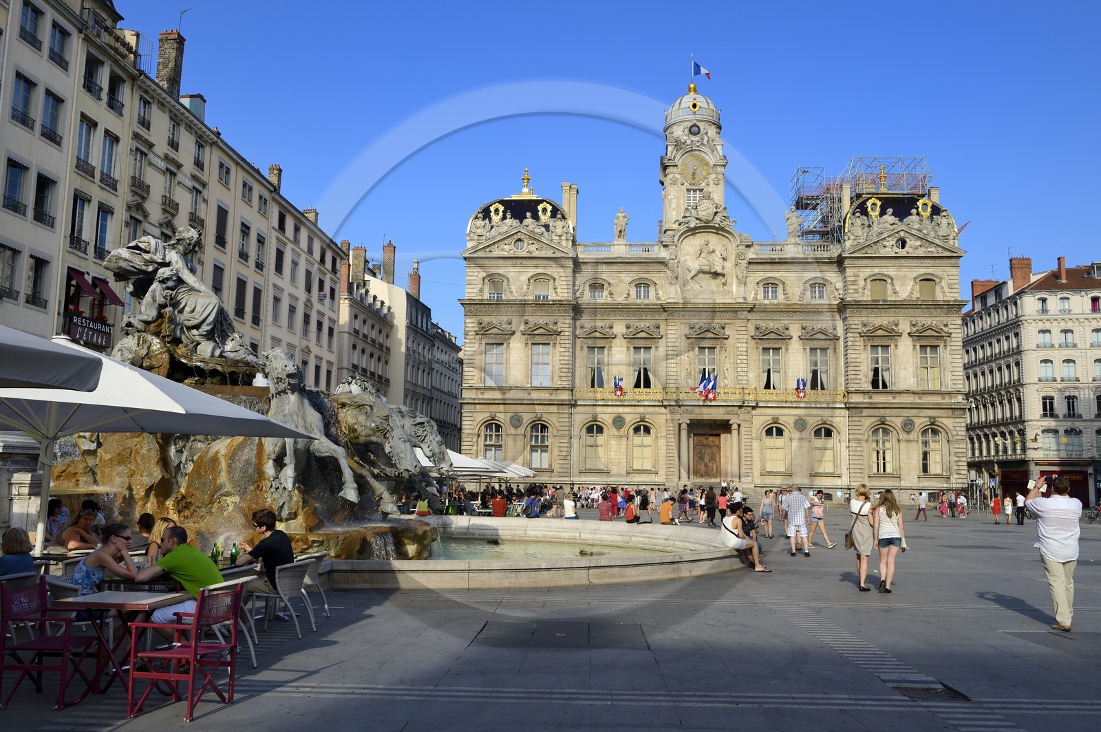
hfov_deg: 63.7
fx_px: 886
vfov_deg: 44.9
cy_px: 366
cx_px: 550
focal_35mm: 29
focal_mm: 29
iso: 200
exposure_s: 1/400
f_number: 8
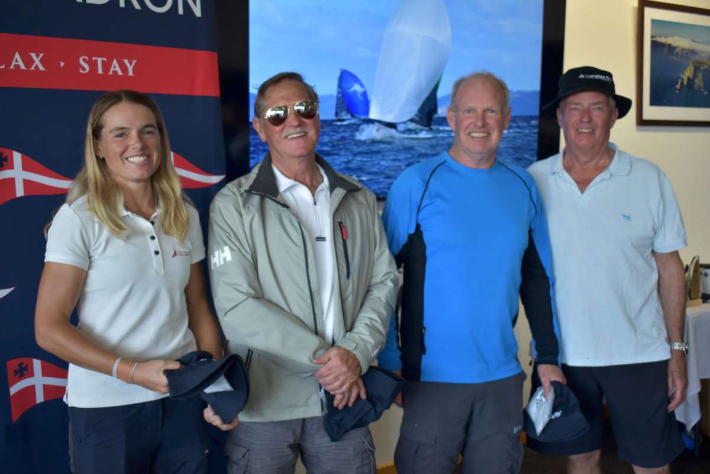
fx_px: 799
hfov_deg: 47.9
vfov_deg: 33.0
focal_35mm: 40
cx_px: 355
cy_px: 237
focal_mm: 27
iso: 400
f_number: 4
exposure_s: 1/60
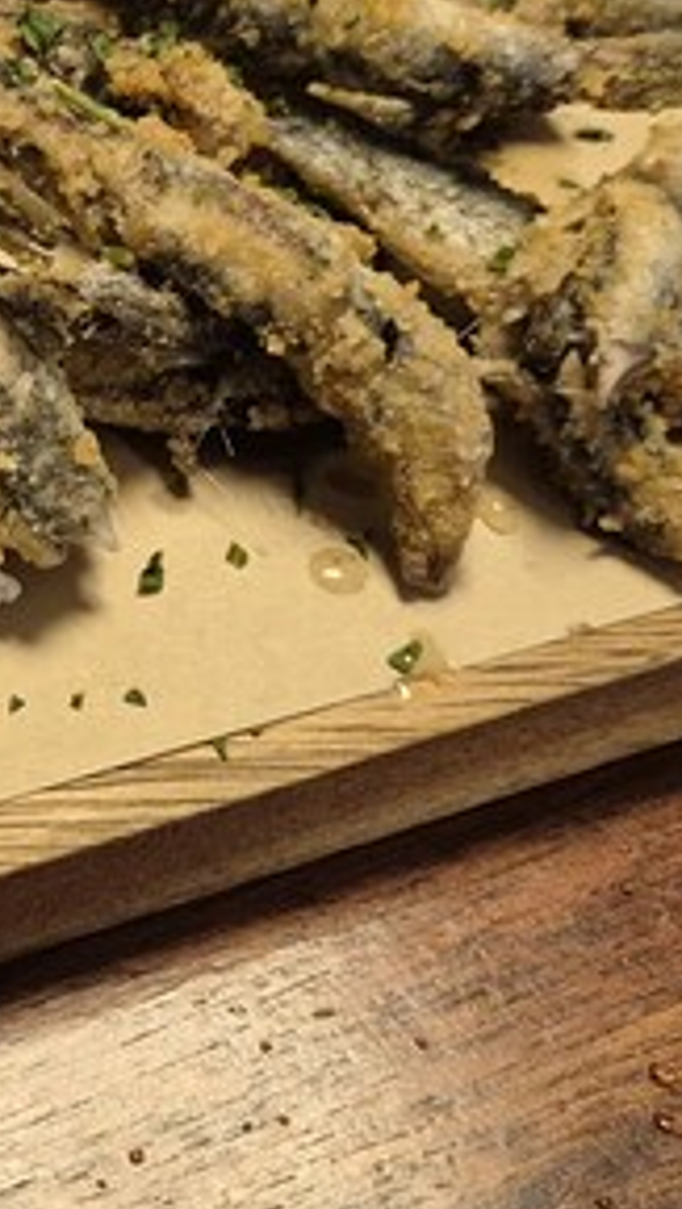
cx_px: -96
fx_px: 2503
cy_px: 433
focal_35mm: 78
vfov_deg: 27.0
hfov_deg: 15.1
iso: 800
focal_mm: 5.4
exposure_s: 1/60
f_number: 1.8
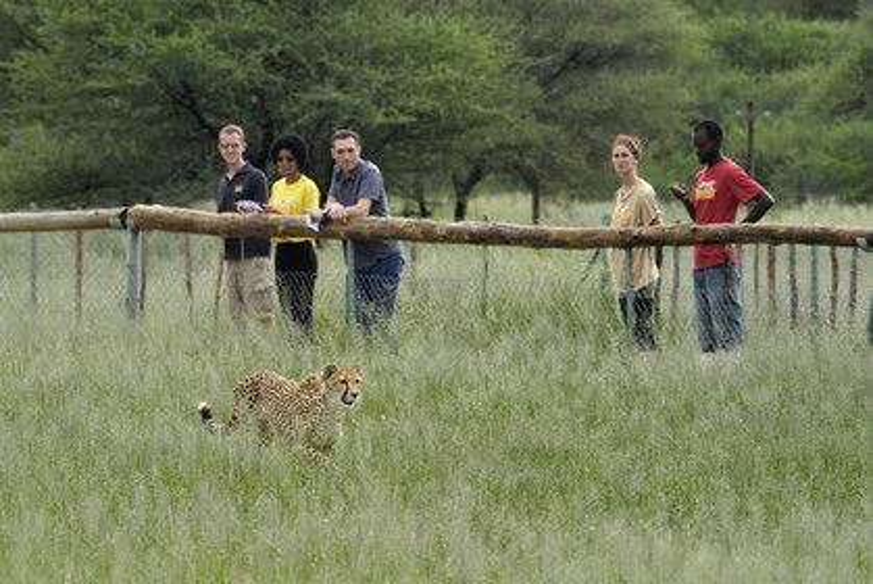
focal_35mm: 200
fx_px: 4853
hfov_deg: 10.3
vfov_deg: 6.9
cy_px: 292
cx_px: 436
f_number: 5.6
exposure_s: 1/1000
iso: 400
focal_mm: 200
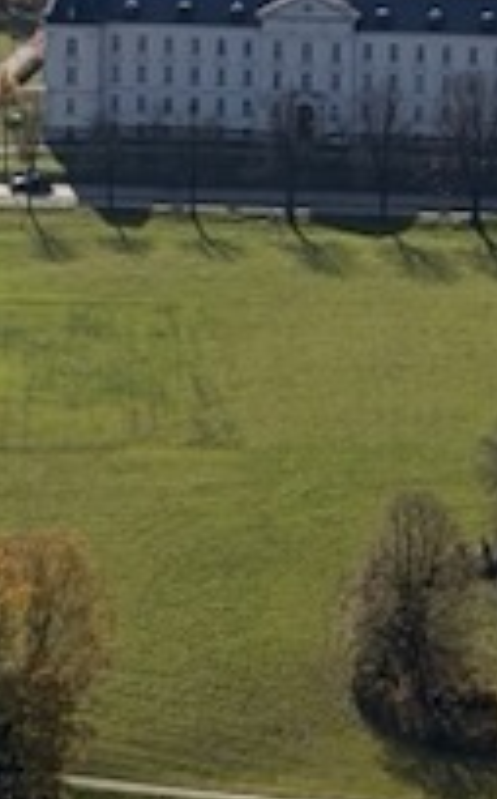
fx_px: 3760
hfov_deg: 7.4
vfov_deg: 11.7
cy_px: -302
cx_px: 779
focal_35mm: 173
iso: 64
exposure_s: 1/7813
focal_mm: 5.96
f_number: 1.6
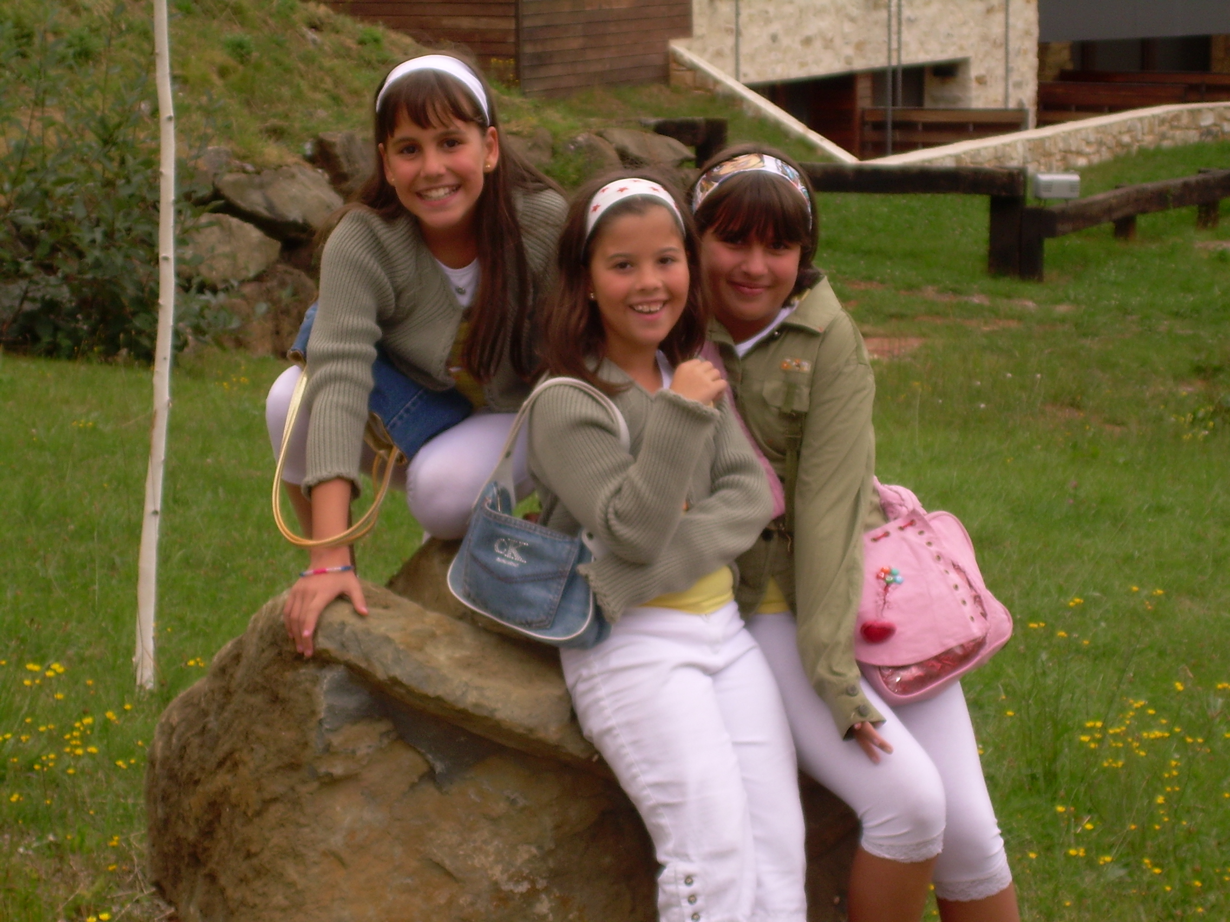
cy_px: 461
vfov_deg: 13.5
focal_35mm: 110
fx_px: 3909
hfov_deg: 17.9
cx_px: 615
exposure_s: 1/60
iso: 50
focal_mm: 18.9
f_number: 4.9
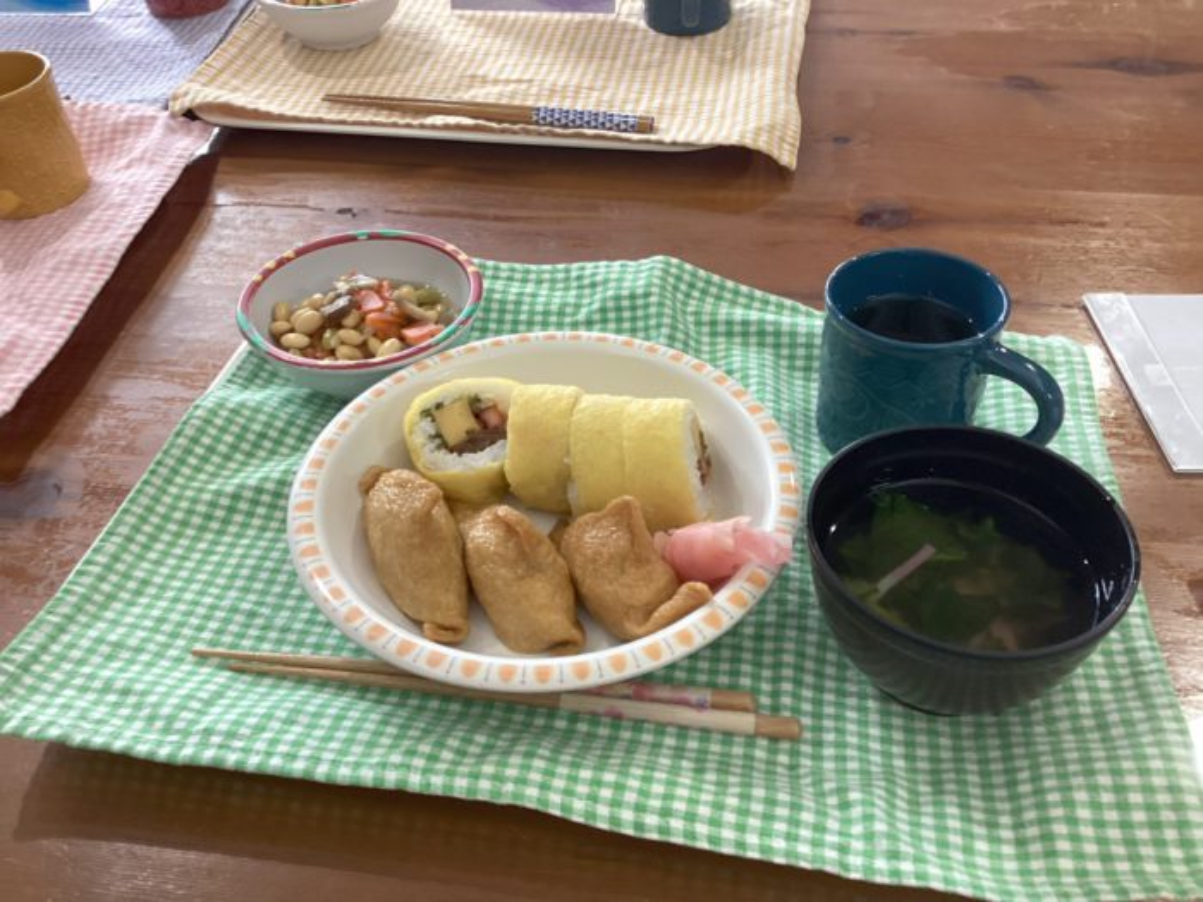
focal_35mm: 31
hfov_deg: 58.4
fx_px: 1077
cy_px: 451
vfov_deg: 45.4
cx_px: 602
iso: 160
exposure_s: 1/60
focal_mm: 3.3
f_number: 2.4
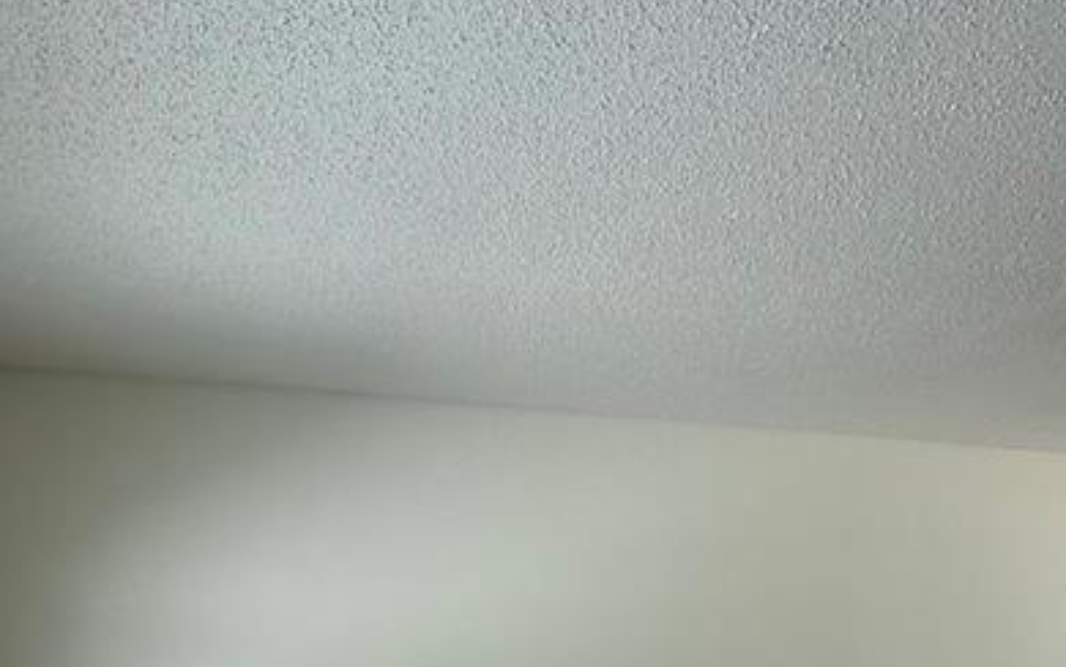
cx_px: 569
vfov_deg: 29.7
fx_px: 1133
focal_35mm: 39
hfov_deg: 50.3
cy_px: 724
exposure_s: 1/361
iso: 50
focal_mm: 2.22
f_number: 2.2
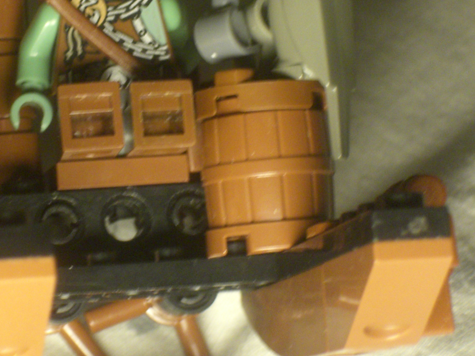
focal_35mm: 188
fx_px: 2580
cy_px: 85
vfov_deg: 7.9
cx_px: 150
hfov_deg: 10.5
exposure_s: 1/40
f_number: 5.4
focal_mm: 18.9
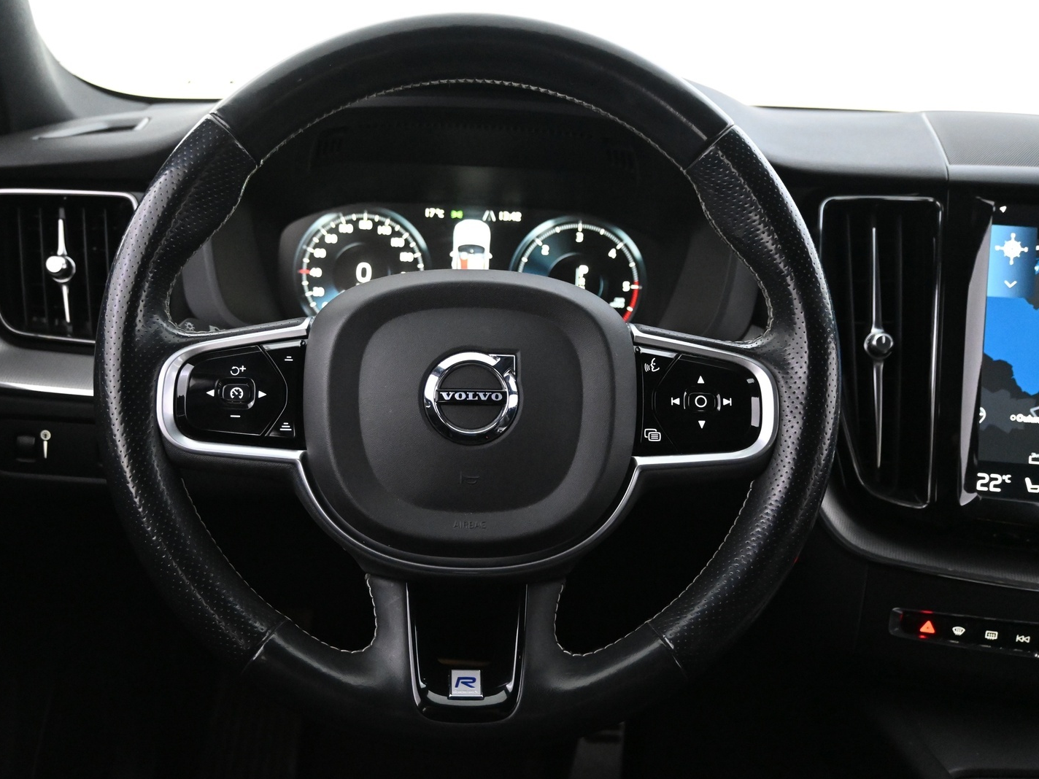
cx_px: 476
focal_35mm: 35
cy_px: 390
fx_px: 1059
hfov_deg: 52.2
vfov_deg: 40.4
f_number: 4
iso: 5000
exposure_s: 1/30
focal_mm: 21.5
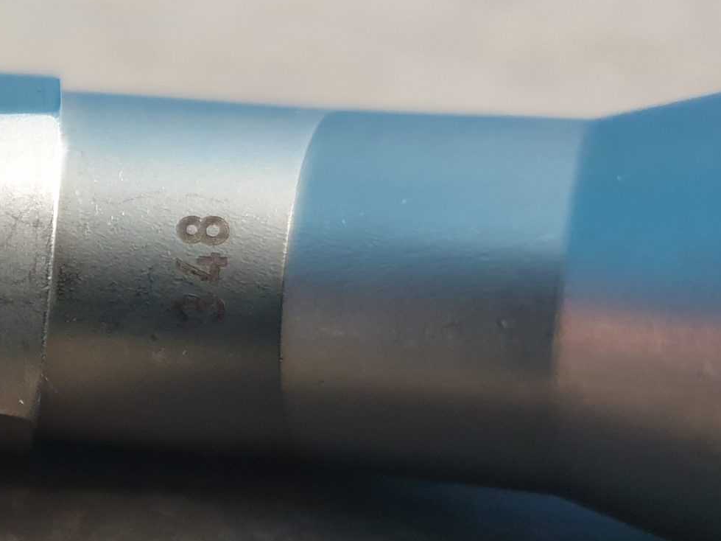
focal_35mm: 68
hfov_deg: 25.7
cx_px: -136
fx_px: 1416
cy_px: 369
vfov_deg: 21.5
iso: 320
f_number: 1.5
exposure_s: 1/25
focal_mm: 4.3
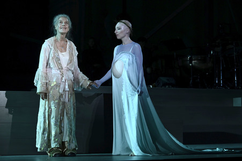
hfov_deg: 25.4
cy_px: 80
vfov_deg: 17.0
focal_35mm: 80
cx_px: 121
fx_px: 537
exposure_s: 1/60
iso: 800
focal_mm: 80
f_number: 6.3
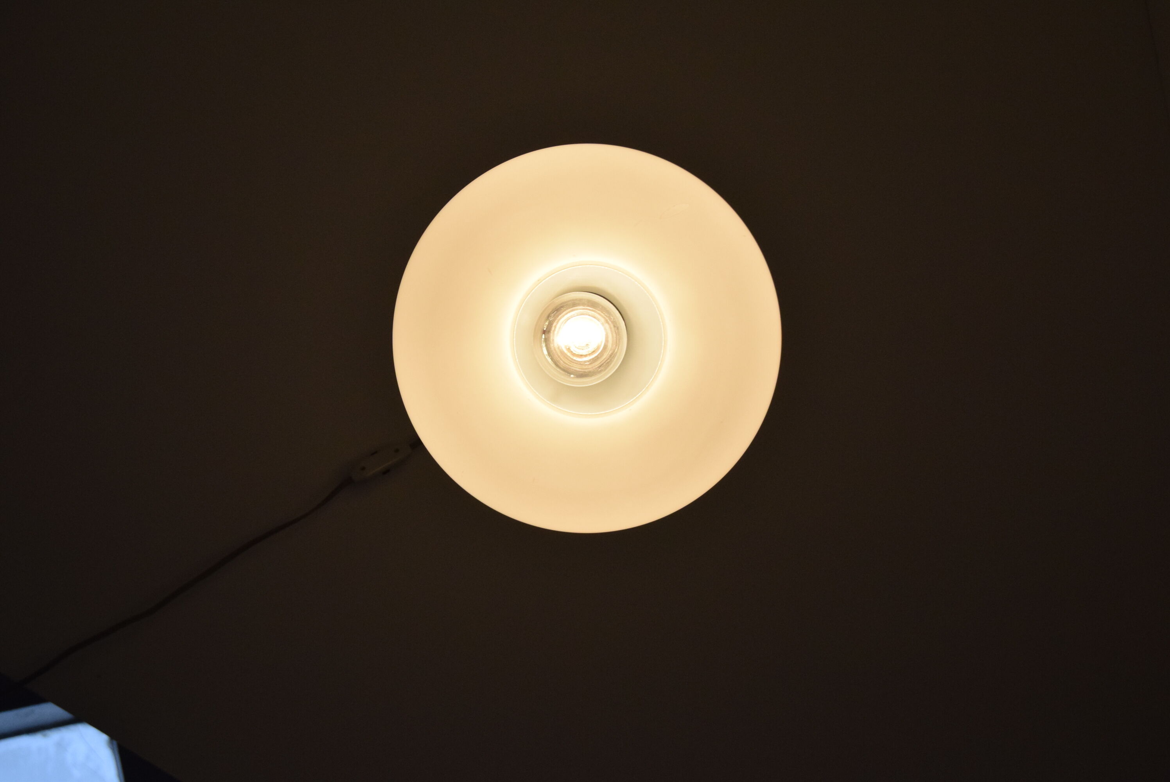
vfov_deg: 16.6
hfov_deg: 24.6
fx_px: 2683
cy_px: 391
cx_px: 585
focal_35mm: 82
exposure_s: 1/320
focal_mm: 55
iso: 1600
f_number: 9
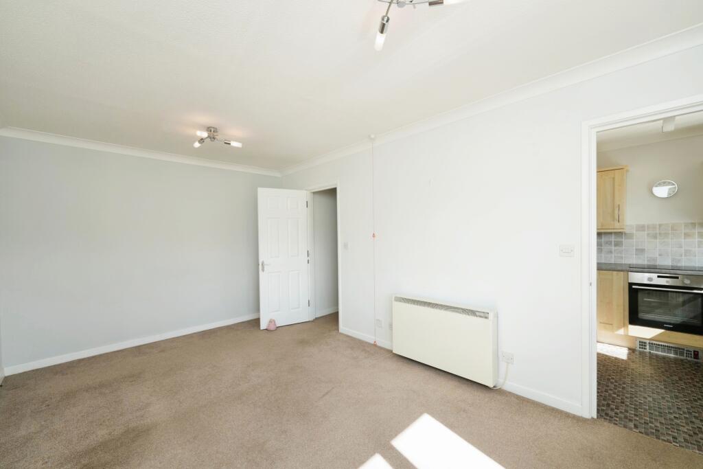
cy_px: 234
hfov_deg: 104.2
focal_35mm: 14
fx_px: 273
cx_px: 352
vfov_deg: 81.2
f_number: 7.1
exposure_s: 1/200
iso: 500
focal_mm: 14
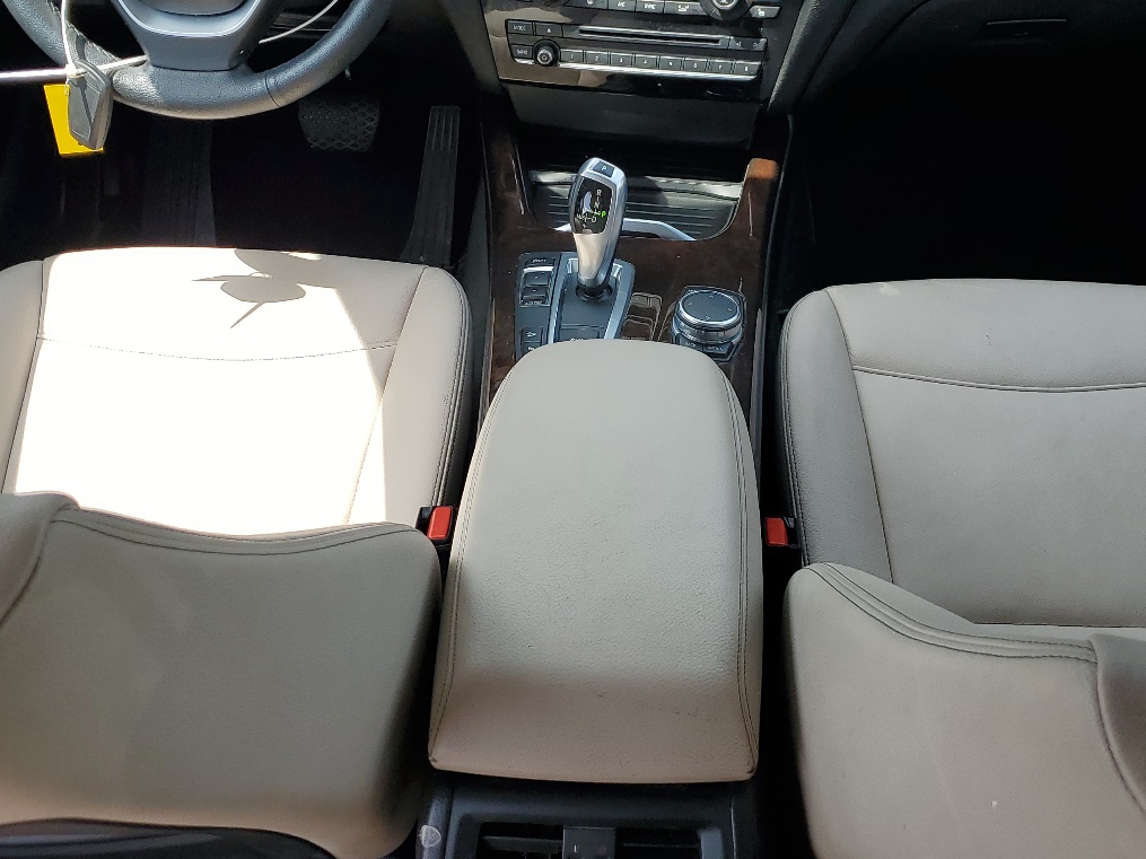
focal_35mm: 41
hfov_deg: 45.7
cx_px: 651
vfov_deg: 34.8
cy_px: 278
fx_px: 1357
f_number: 1.5
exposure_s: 1/667
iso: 50
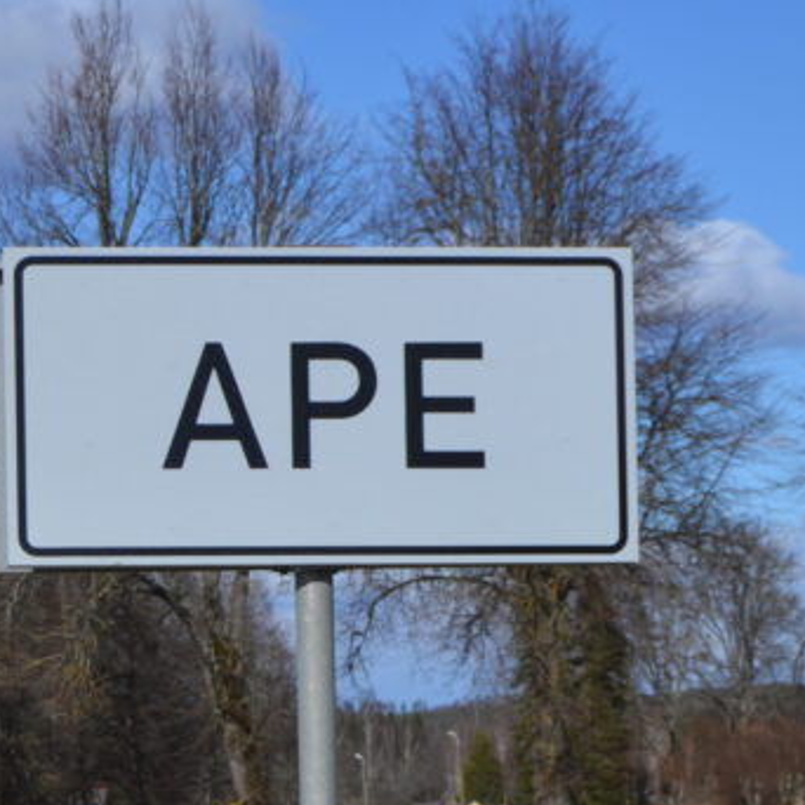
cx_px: -315
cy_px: 540
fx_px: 3815
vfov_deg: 12.0
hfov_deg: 11.6
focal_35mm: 145
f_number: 8
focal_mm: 38
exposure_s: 1/250
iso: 100
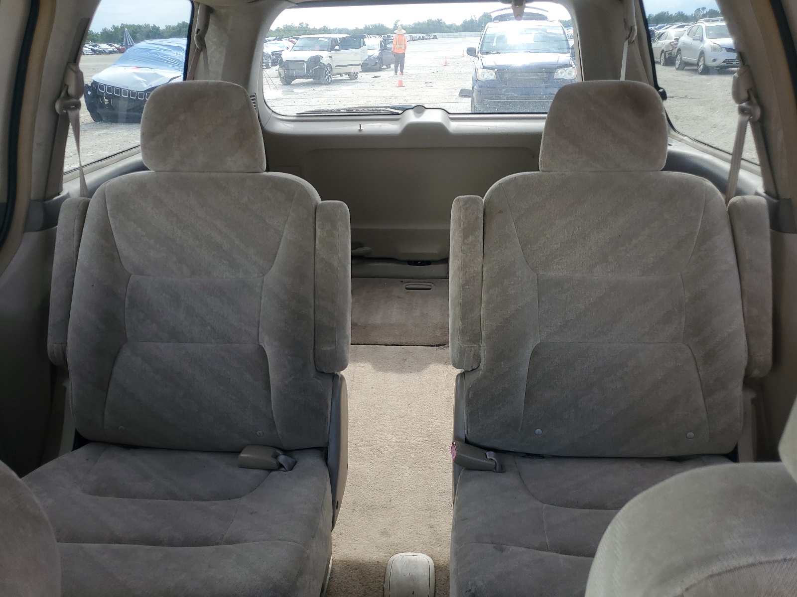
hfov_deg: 67.3
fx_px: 599
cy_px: 298
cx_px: 398
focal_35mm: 26
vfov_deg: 53.1
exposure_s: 1/145
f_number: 1.5
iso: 50
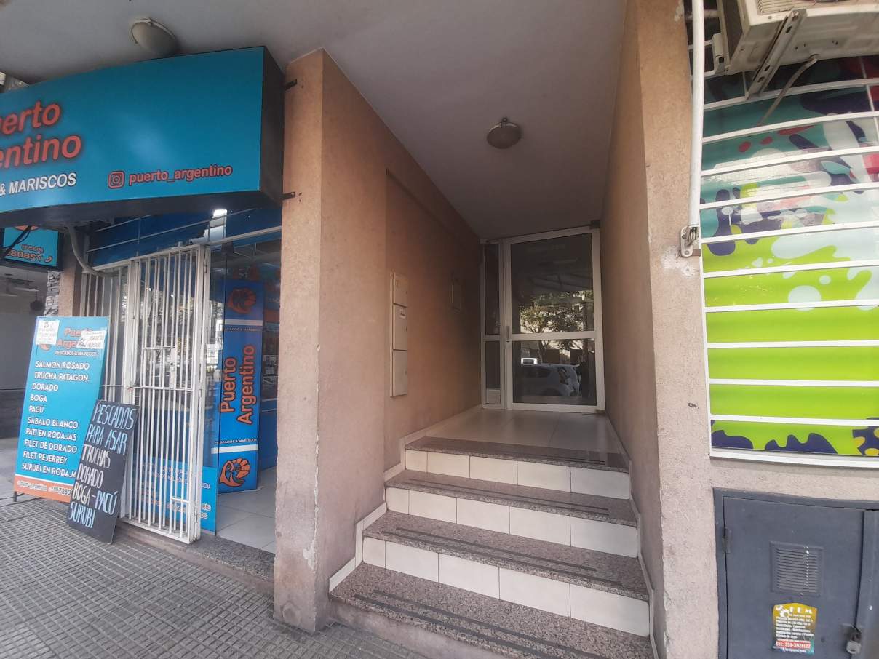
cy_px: 330
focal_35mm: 13
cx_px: 440
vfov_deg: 89.9
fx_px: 330
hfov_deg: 106.2
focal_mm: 1.42
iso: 40
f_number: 2.2
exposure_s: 1/50
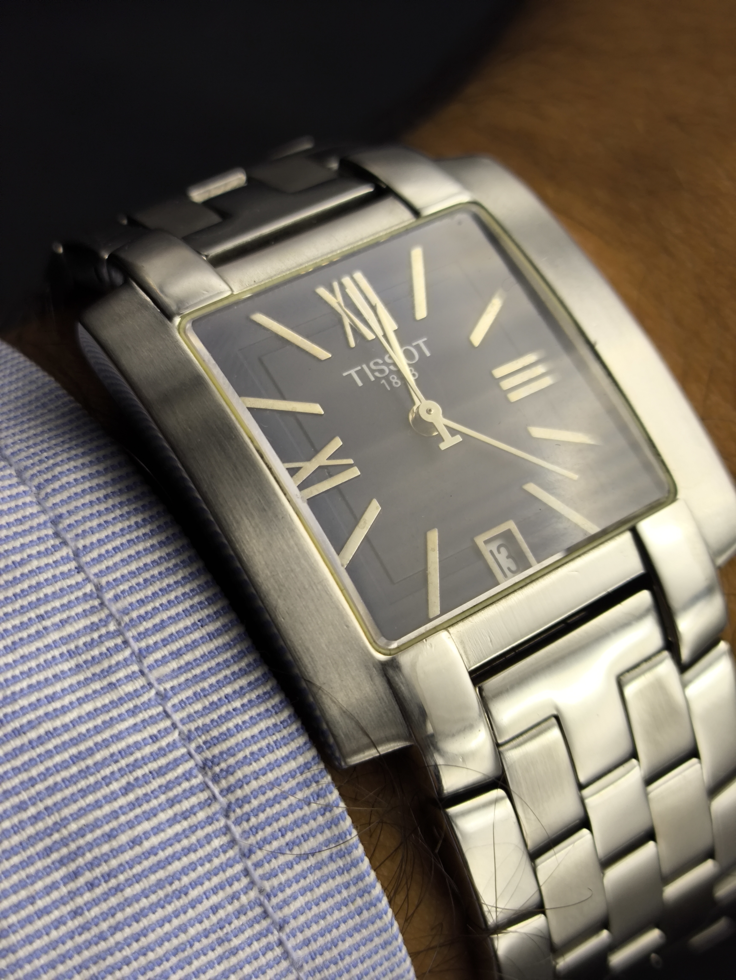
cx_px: 368
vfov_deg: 38.2
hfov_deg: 29.1
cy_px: 490
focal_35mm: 50
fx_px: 1416
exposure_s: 1/120
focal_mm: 4.71
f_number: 1.7
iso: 100
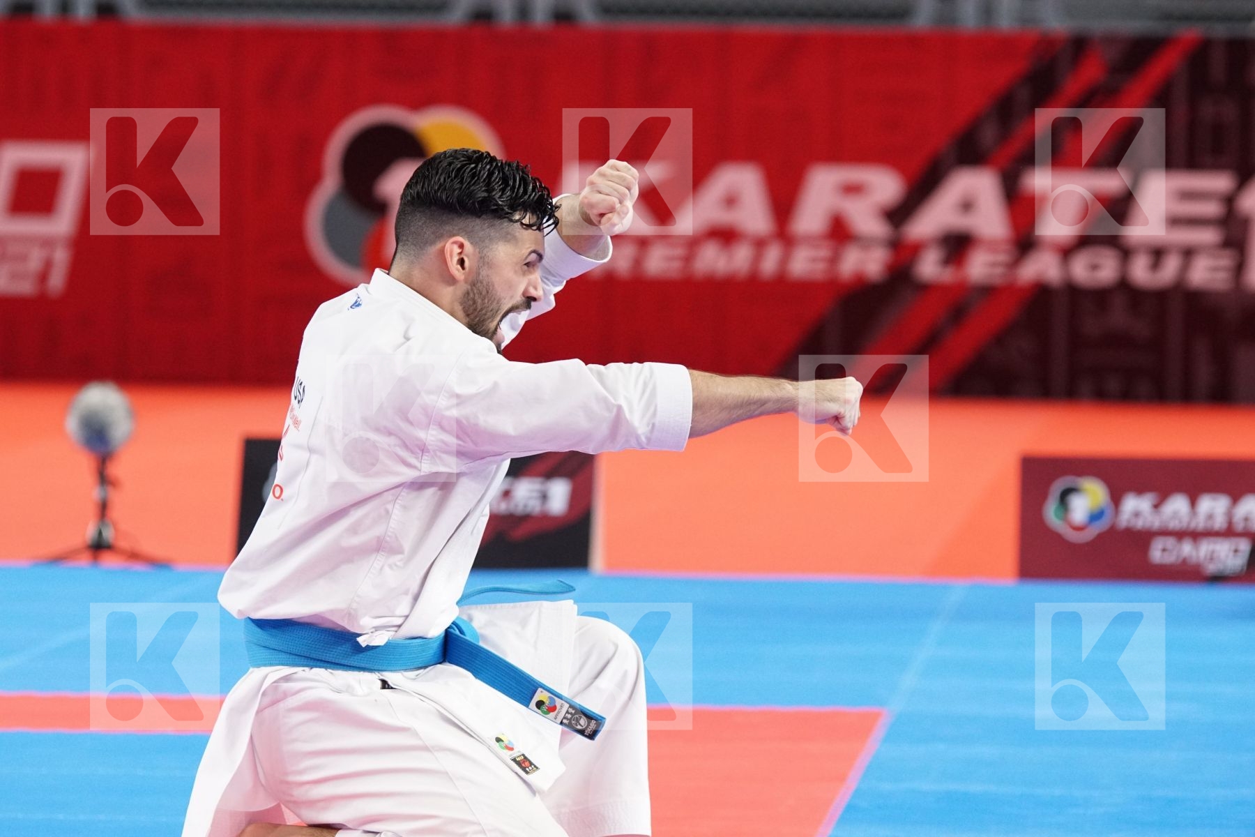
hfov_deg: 9.8
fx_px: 7320
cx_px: 628
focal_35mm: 210
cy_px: 418
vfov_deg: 6.5
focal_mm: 140
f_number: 3.2
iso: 1600
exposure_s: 1/400
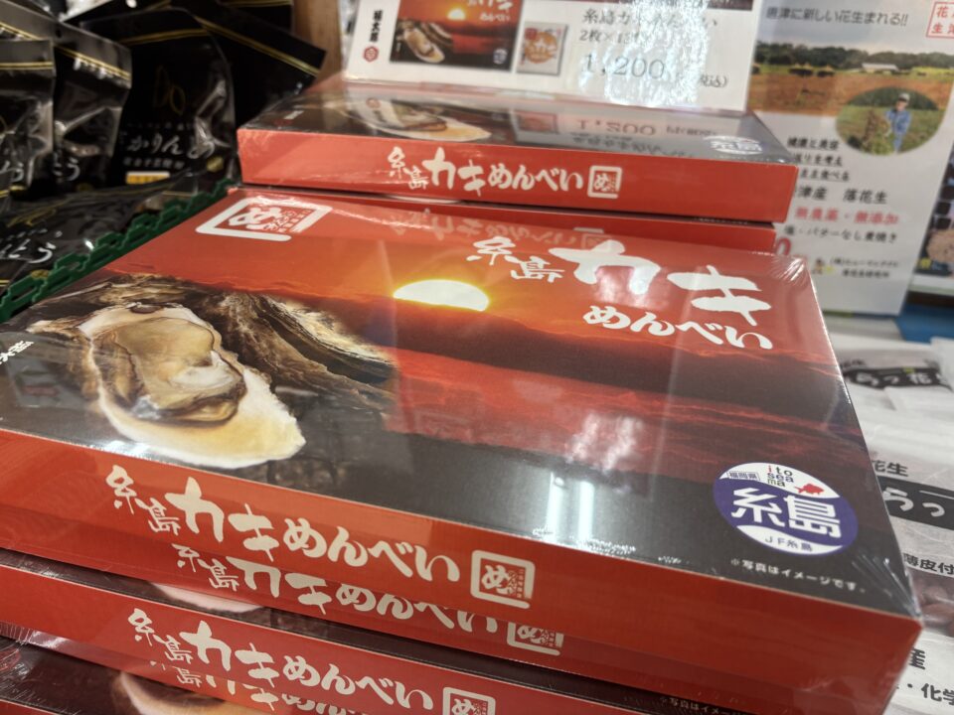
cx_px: 477
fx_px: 717
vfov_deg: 53.1
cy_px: 358
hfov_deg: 67.3
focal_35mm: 26
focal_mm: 5.96
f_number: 1.6
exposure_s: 1/60
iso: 80
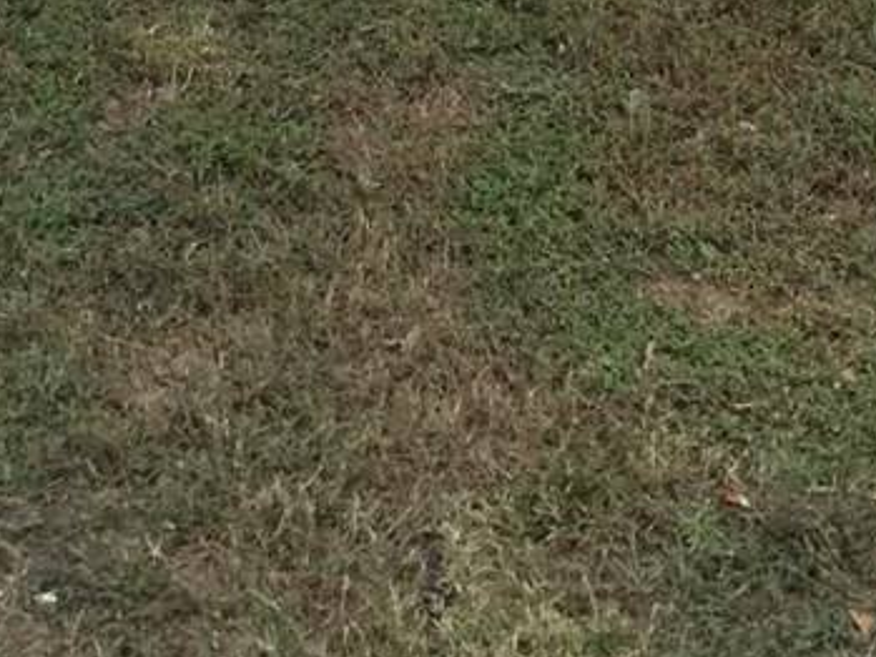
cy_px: -293
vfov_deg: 16.1
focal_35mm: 85
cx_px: 309
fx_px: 2152
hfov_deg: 22.9
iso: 80
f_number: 2.2
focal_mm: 4.15
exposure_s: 1/4
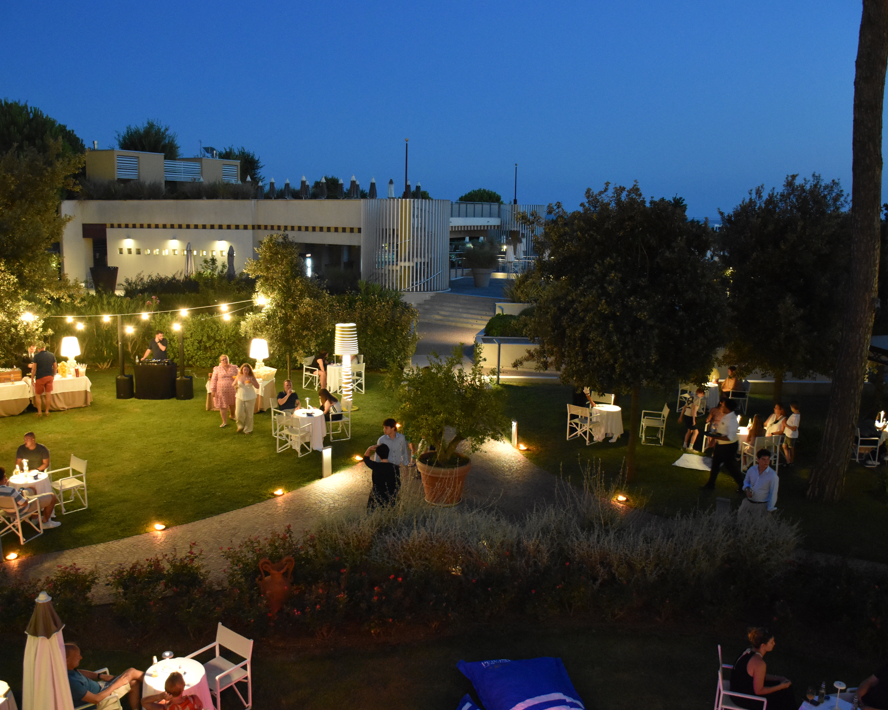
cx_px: 438
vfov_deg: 47.1
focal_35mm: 31
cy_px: 360
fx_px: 815
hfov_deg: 57.2
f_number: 3.5
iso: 3200
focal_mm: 18
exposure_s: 1/30
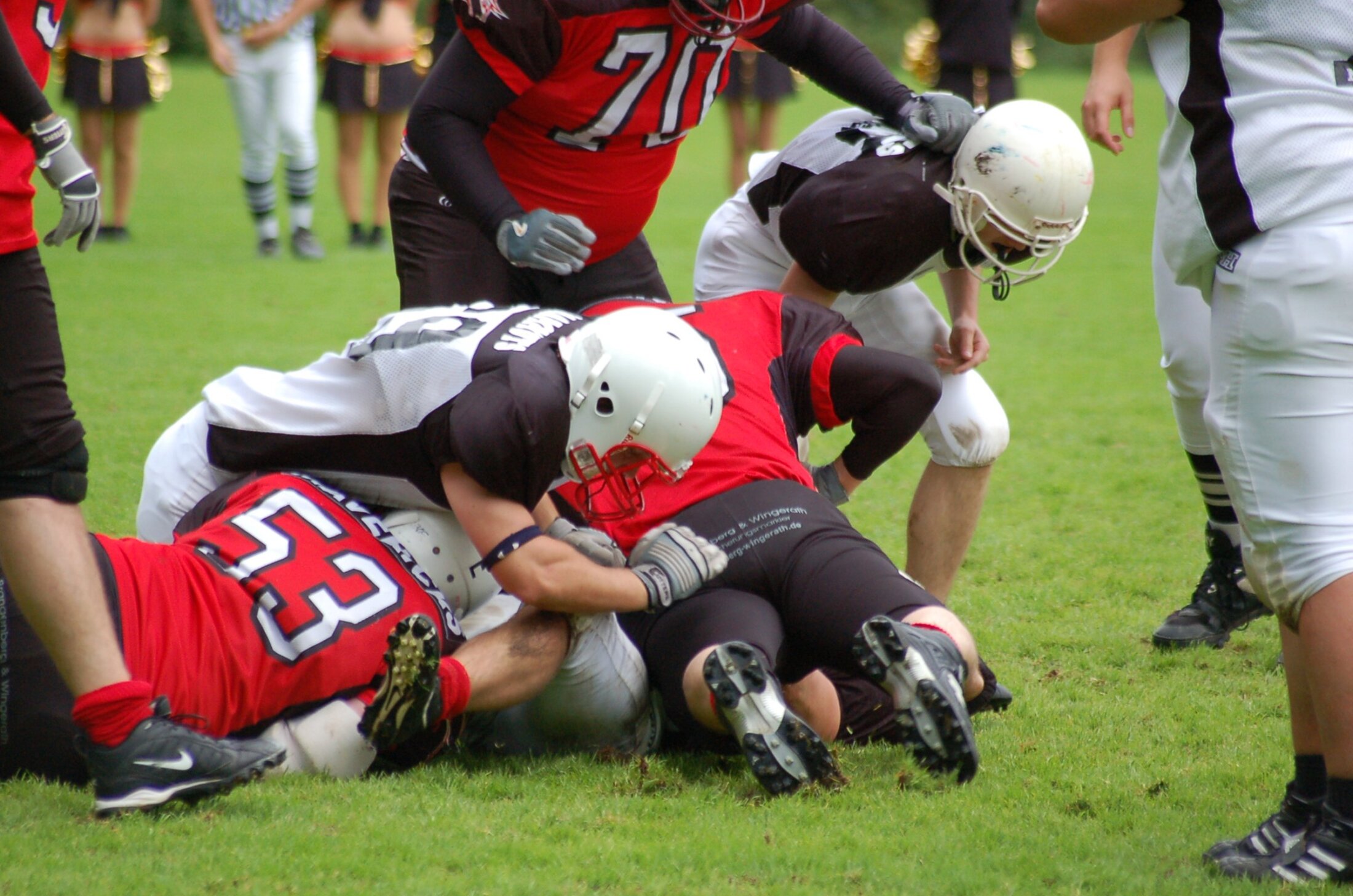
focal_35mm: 330
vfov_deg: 4.1
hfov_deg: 6.3
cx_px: 676
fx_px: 12379
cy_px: 448
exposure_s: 1/500
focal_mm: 220
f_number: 5.3
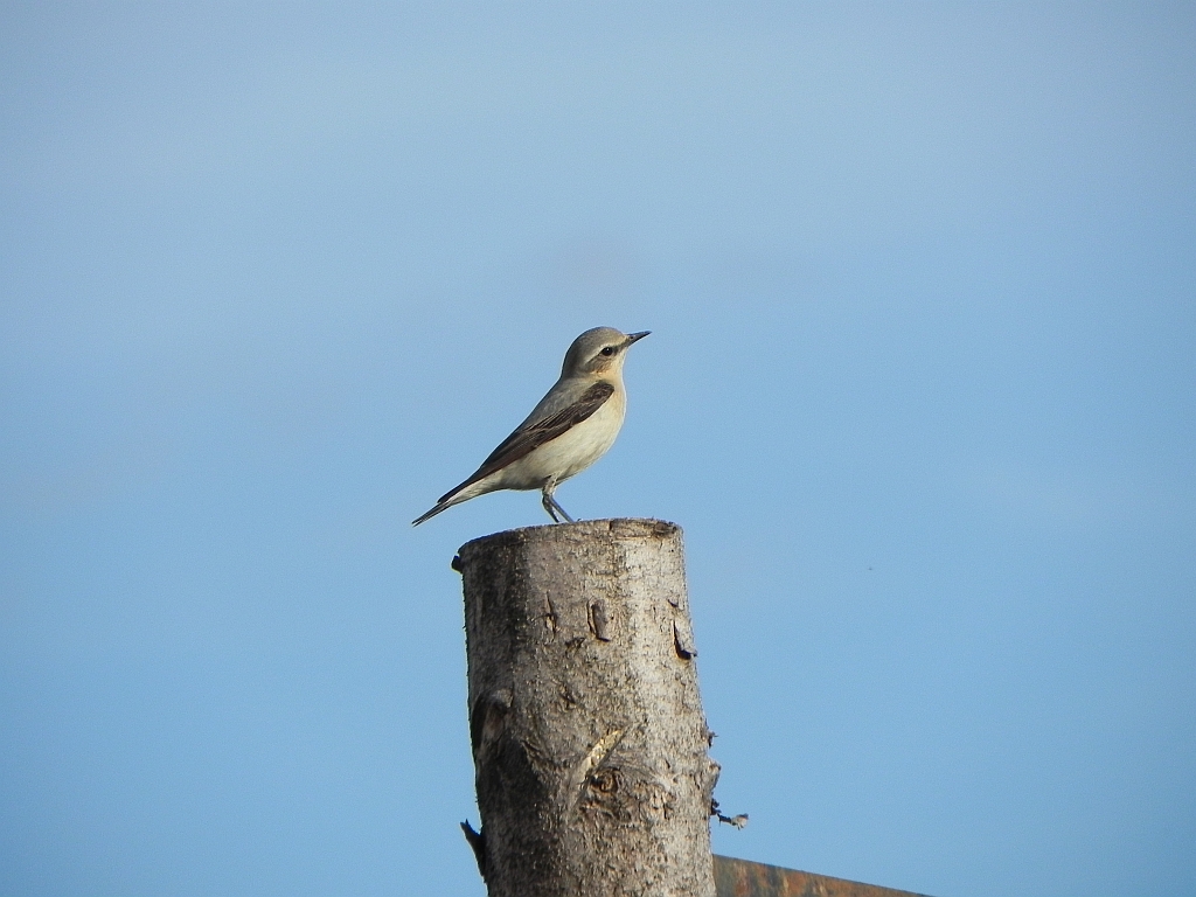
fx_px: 23425
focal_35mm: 678
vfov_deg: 2.2
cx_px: 598
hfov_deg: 2.9
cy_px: 448
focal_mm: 120
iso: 160
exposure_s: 1/480
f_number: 6.3
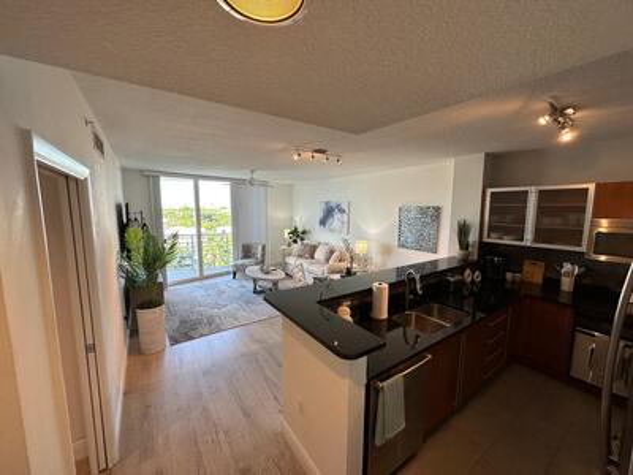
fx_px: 256
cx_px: 316
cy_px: 238
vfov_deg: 85.7
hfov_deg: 102.1
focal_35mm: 14
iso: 125
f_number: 2.2
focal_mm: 2.22
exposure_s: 1/120
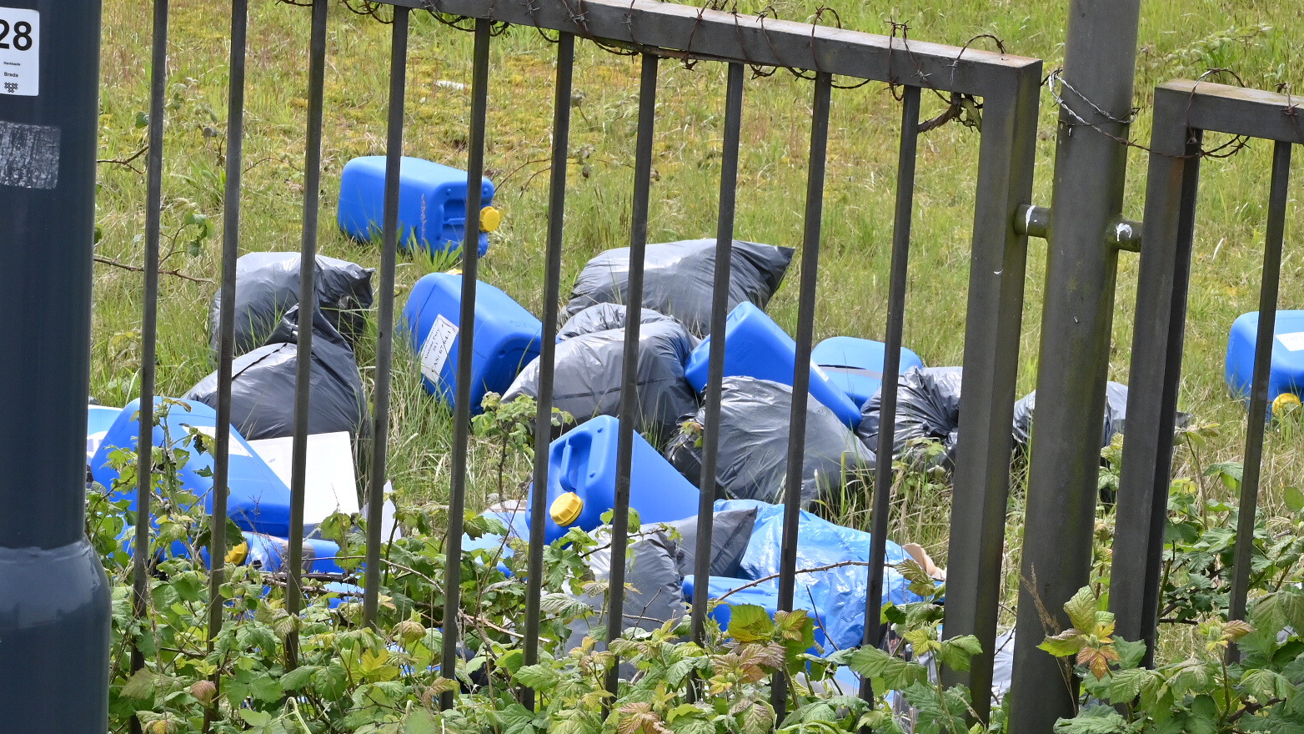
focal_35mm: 135
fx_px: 4668
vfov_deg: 9.0
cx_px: 782
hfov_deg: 15.9
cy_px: 361
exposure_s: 1/200
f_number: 16
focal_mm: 70
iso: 500
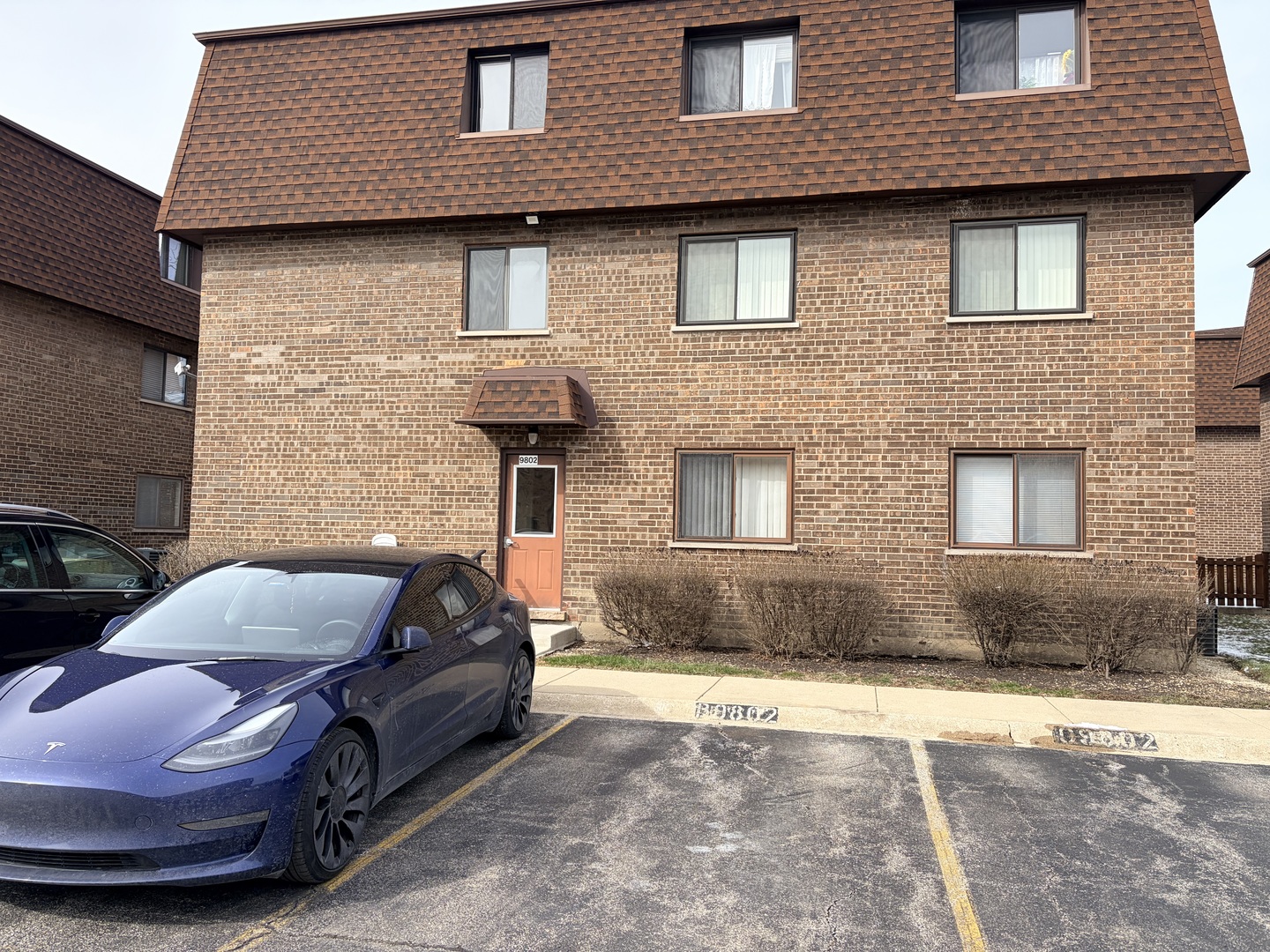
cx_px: 635
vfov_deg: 53.1
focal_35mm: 26
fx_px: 954
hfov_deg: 67.3
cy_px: 476
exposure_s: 1/2141
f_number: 1.6
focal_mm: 5.96
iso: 64
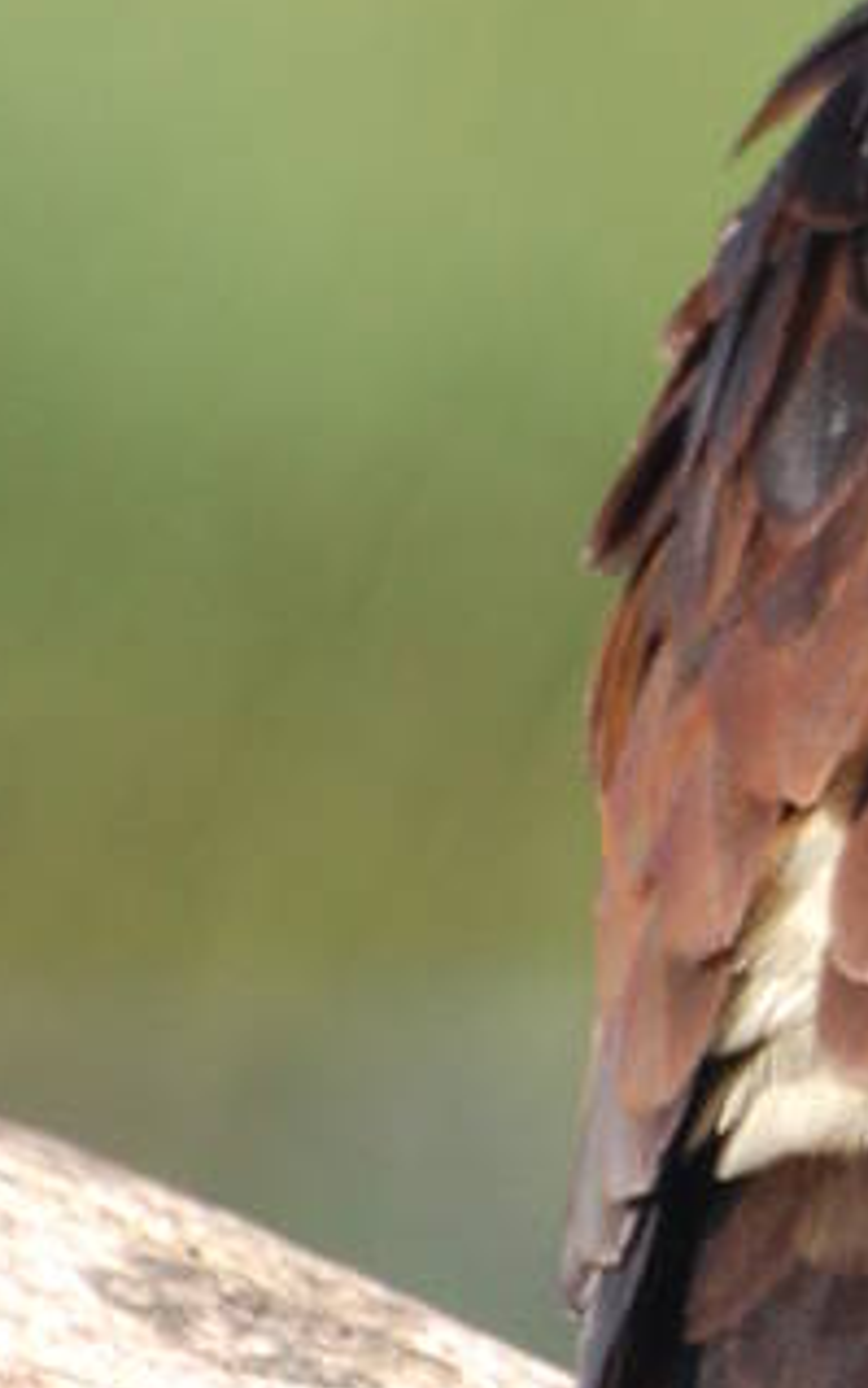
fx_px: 87277
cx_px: 1542
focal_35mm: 2308
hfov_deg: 0.6
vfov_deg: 0.9
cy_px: 436
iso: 400
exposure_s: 1/400
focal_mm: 300
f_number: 5.6
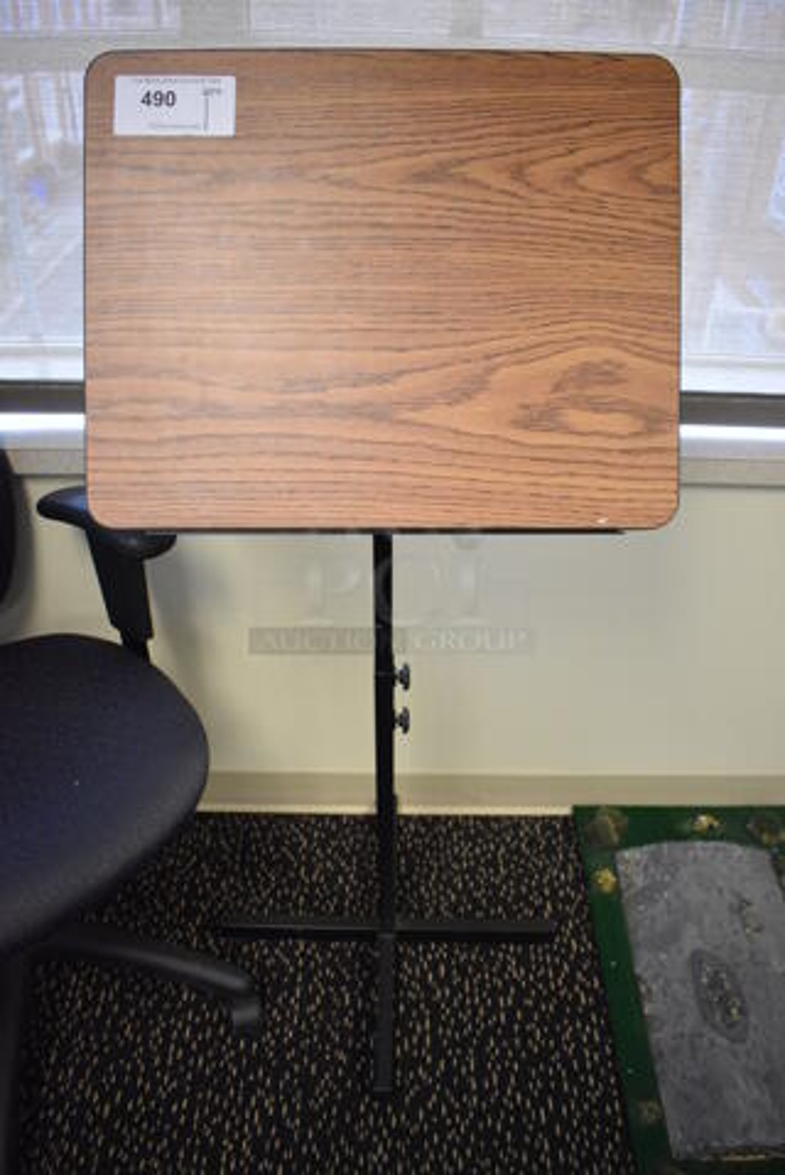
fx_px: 882
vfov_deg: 67.4
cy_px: 588
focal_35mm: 27
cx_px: 392
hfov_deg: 48.0
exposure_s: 1/125
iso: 3200
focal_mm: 18
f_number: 3.5
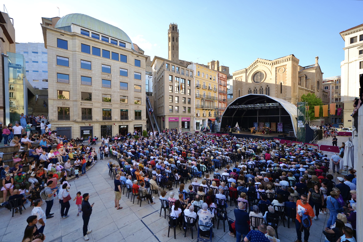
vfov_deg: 81.2
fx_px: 141
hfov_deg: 104.3
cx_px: 182
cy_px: 121
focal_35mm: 14
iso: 200
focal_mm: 14
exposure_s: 1/640
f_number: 2.8
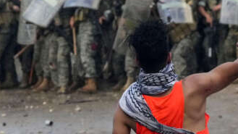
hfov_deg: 6.4
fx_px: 2127
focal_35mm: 337
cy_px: 41
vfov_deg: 3.6
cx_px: 152
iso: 6400
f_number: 9
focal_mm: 158
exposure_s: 1/5000
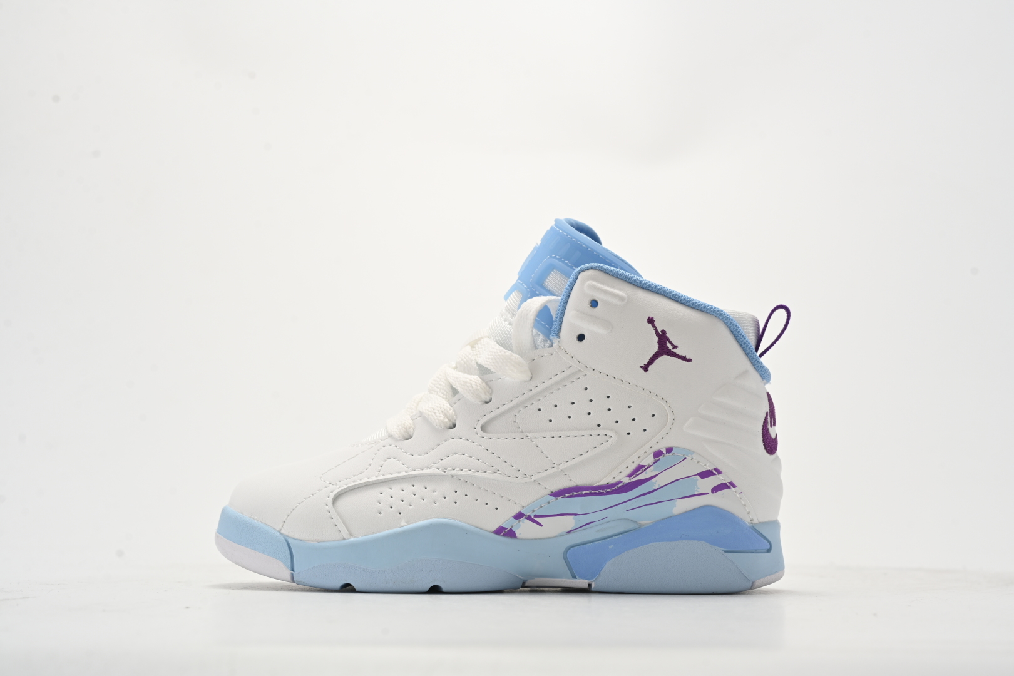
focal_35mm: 50
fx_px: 1408
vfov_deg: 27.0
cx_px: 507
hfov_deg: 39.6
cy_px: 338
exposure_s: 1/100
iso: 100
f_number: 10
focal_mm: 50
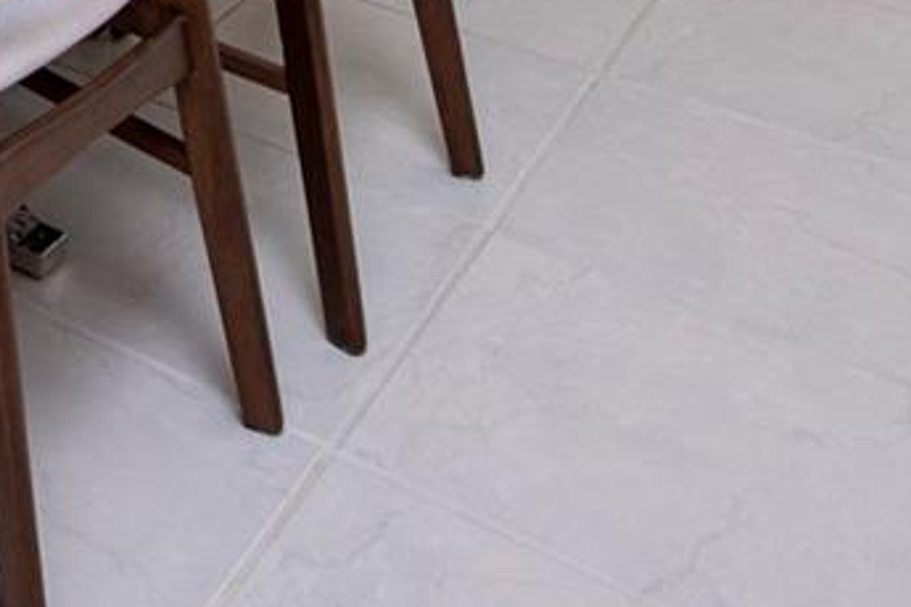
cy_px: -785
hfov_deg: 26.4
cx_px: -267
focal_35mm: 65
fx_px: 1645
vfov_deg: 14.7
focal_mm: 14
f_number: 10
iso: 500
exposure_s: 1/50
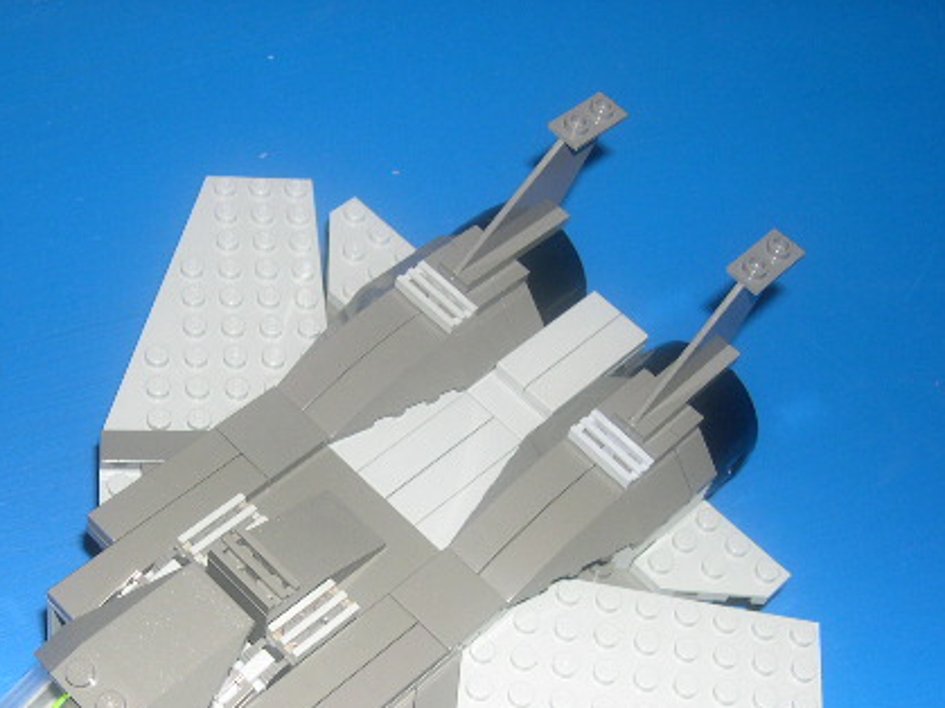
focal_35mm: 58
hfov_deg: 33.0
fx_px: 1583
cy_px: 539
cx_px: 336
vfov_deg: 24.9
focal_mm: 8
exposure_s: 1/60
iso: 100
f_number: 2.8
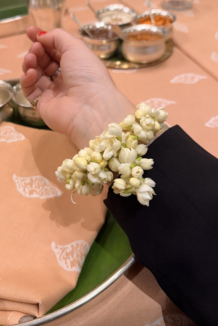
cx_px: 73
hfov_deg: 43.0
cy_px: 133
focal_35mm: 30
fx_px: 272
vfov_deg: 61.5
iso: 200
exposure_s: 1/100
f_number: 1.78
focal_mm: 6.76
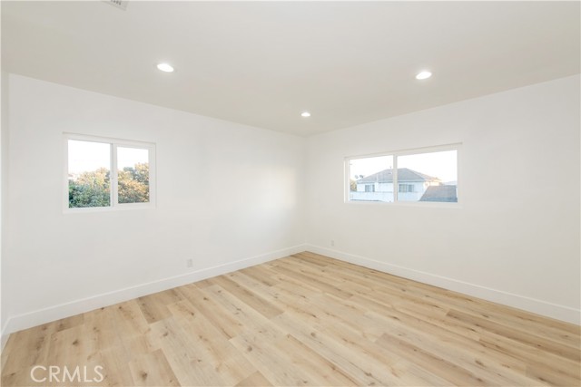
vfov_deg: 81.2
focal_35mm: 14
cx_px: 290
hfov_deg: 104.2
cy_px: 194
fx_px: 226
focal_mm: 14
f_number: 5.6
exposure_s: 1/125
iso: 500
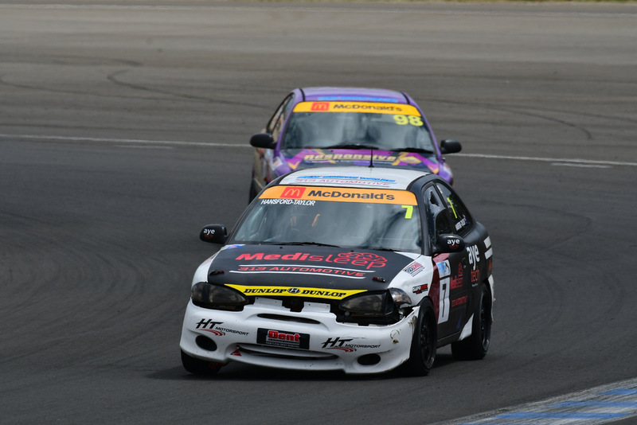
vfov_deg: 1.9
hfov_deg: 2.9
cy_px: 212
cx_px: 318
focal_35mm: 720
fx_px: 12744
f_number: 10
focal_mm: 480
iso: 200
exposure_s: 1/640
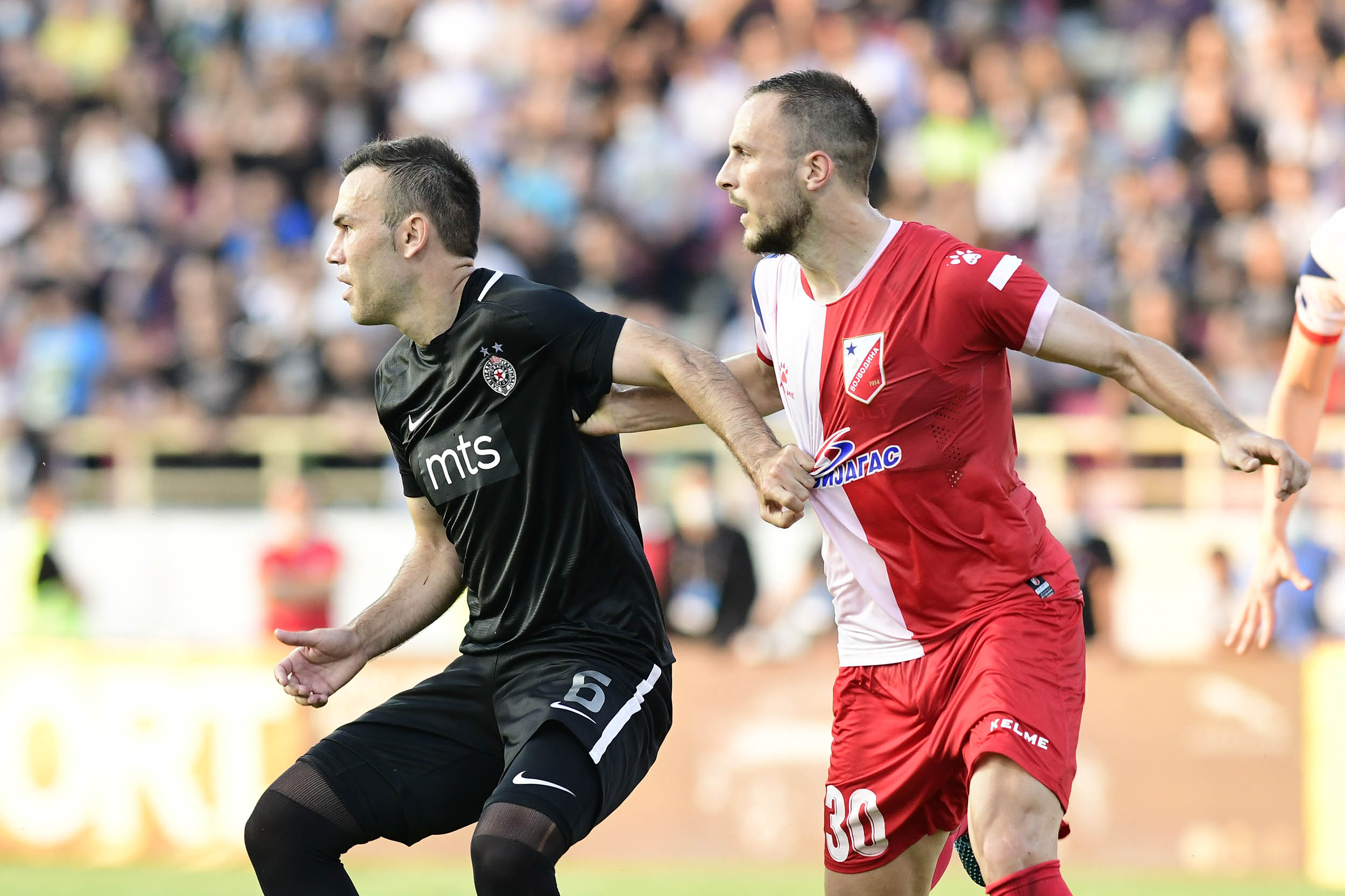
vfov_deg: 4.6
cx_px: 672
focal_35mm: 300
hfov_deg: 6.9
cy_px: 448
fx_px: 11208
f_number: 4
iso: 1000
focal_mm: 300
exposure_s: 1/640
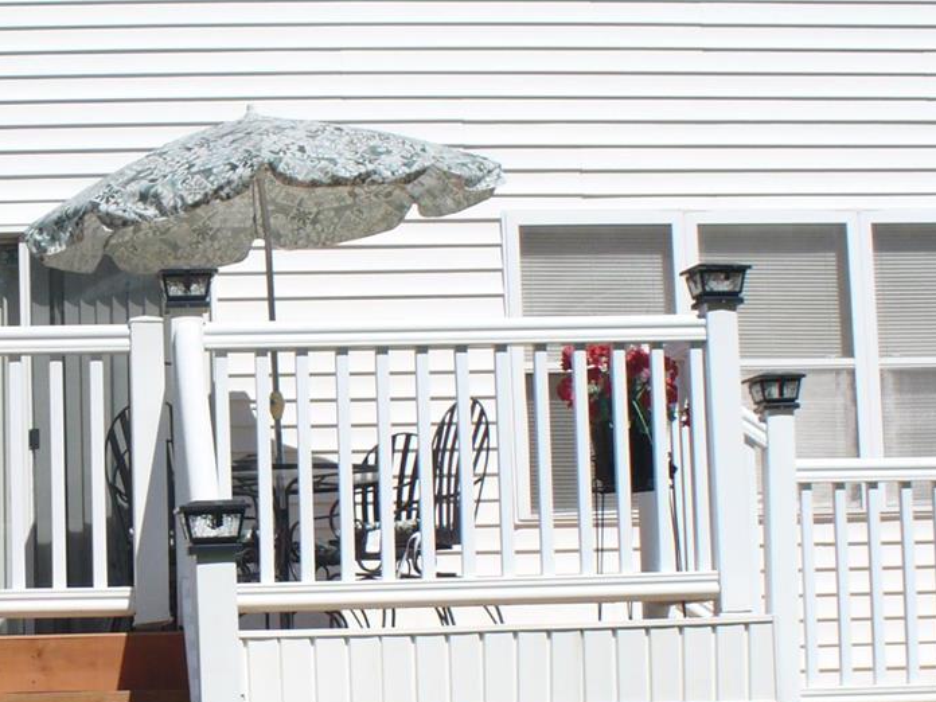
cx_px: 147
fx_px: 2298
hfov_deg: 22.6
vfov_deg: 17.3
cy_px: 432
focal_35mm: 85
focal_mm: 6.1
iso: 80
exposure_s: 1/1000
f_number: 5.6
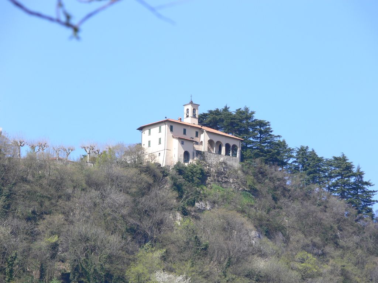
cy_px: 142
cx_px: 189
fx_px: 2959
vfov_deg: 5.5
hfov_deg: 7.3
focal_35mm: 271
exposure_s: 1/200
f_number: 5.6
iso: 80
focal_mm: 57.2
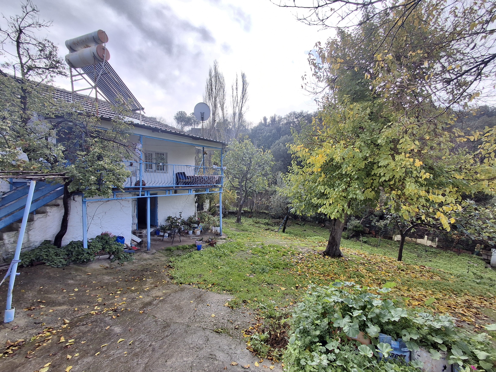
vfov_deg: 78.1
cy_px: 186
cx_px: 248
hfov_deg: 94.5
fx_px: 229
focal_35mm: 16
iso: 40
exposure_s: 1/251
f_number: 2.2
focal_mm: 1.64
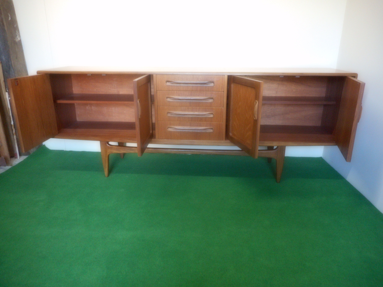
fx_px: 277
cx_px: 192
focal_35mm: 25
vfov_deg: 54.9
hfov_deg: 69.4
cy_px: 144
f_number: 3.7
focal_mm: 4.5
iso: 400
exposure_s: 1/10
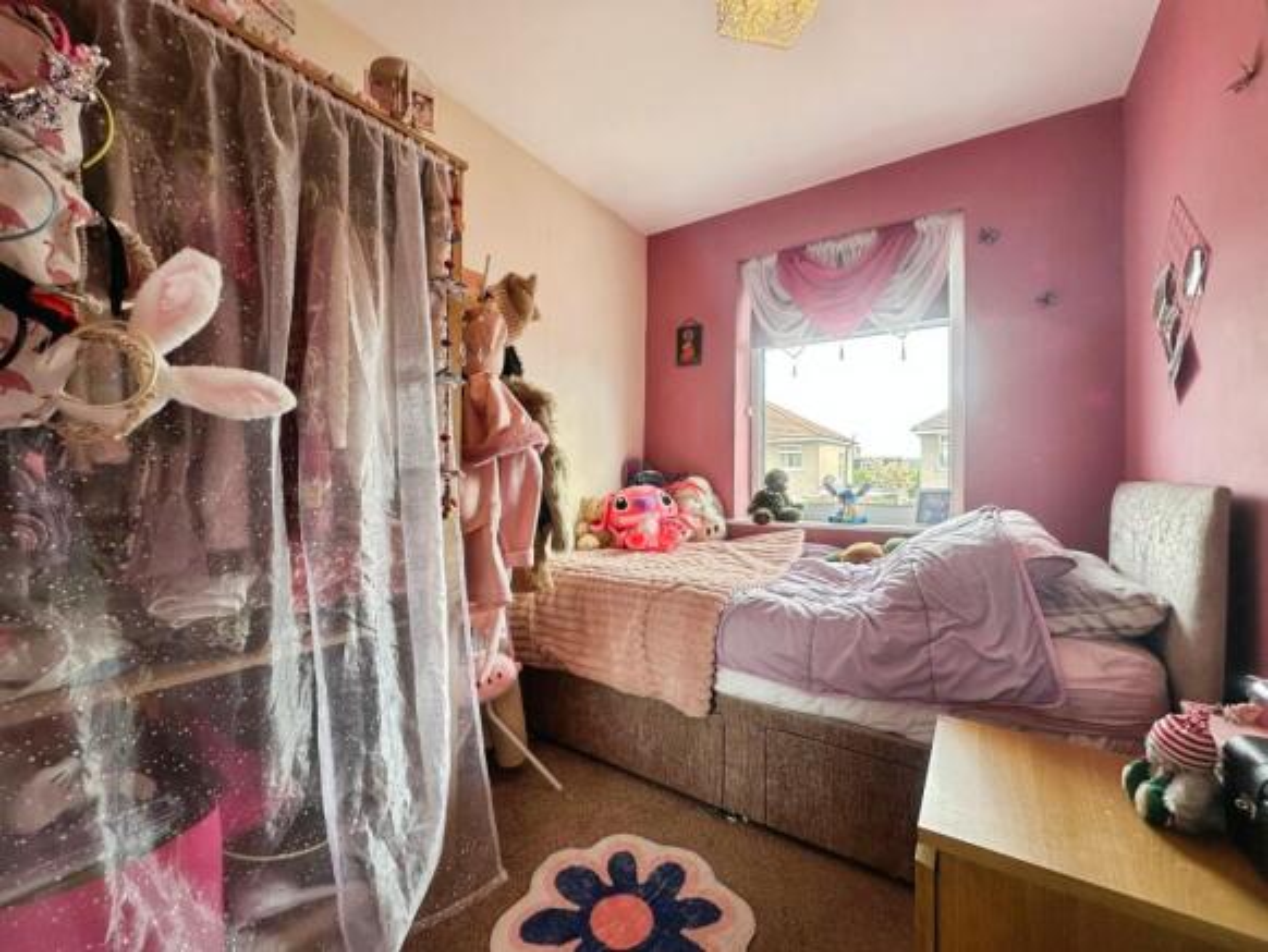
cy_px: 476
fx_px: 513
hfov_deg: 102.0
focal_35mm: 14
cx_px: 634
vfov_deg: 85.7
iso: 50
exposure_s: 1/99
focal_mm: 2.22
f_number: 2.2
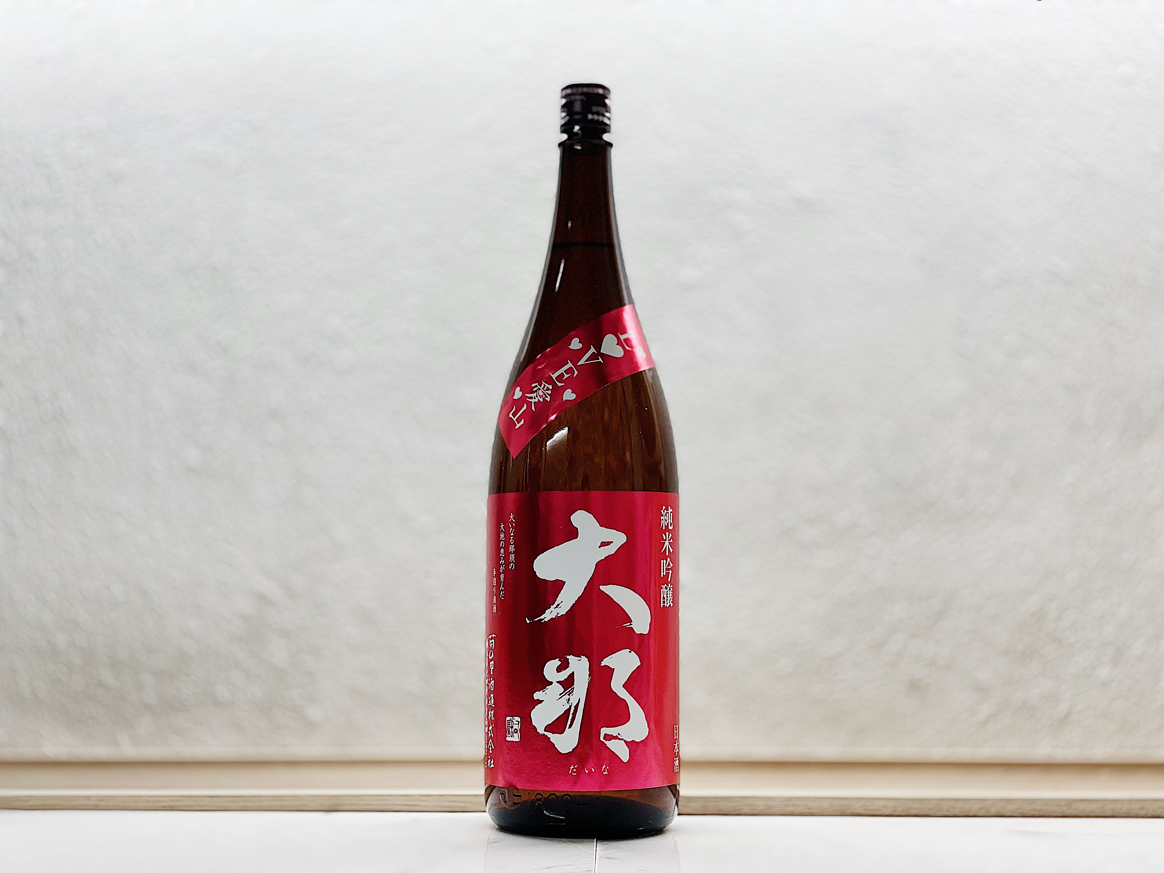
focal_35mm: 52
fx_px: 1749
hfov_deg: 36.8
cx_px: 582
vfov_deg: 28.0
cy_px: 436
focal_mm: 6
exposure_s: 1/100
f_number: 2
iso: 50
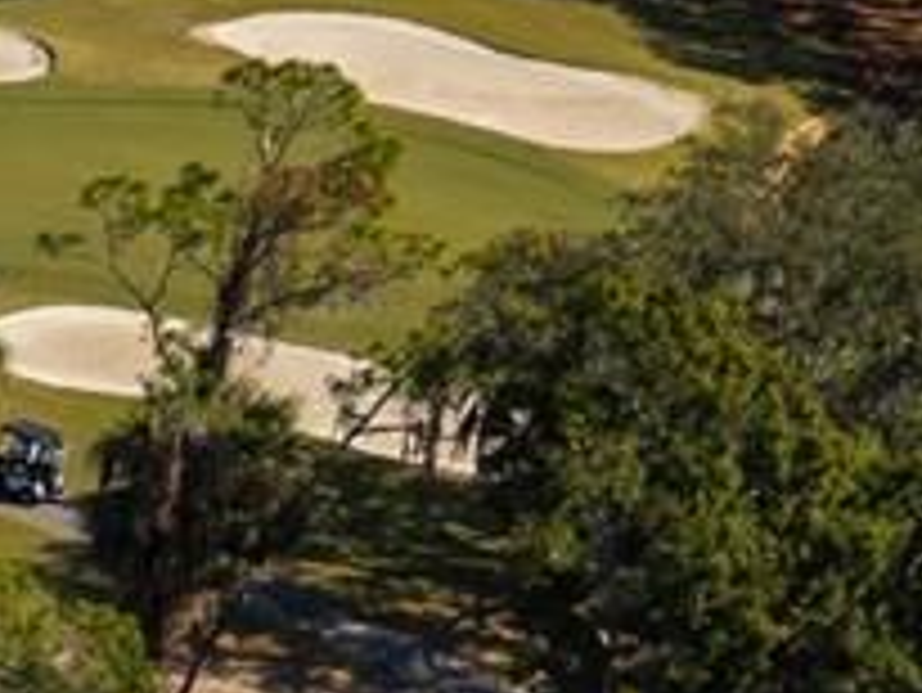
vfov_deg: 7.2
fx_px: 4984
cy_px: 1926
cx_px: -1736
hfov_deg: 8.9
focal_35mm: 187
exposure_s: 1/90
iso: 110
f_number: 1.8
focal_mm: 8.67
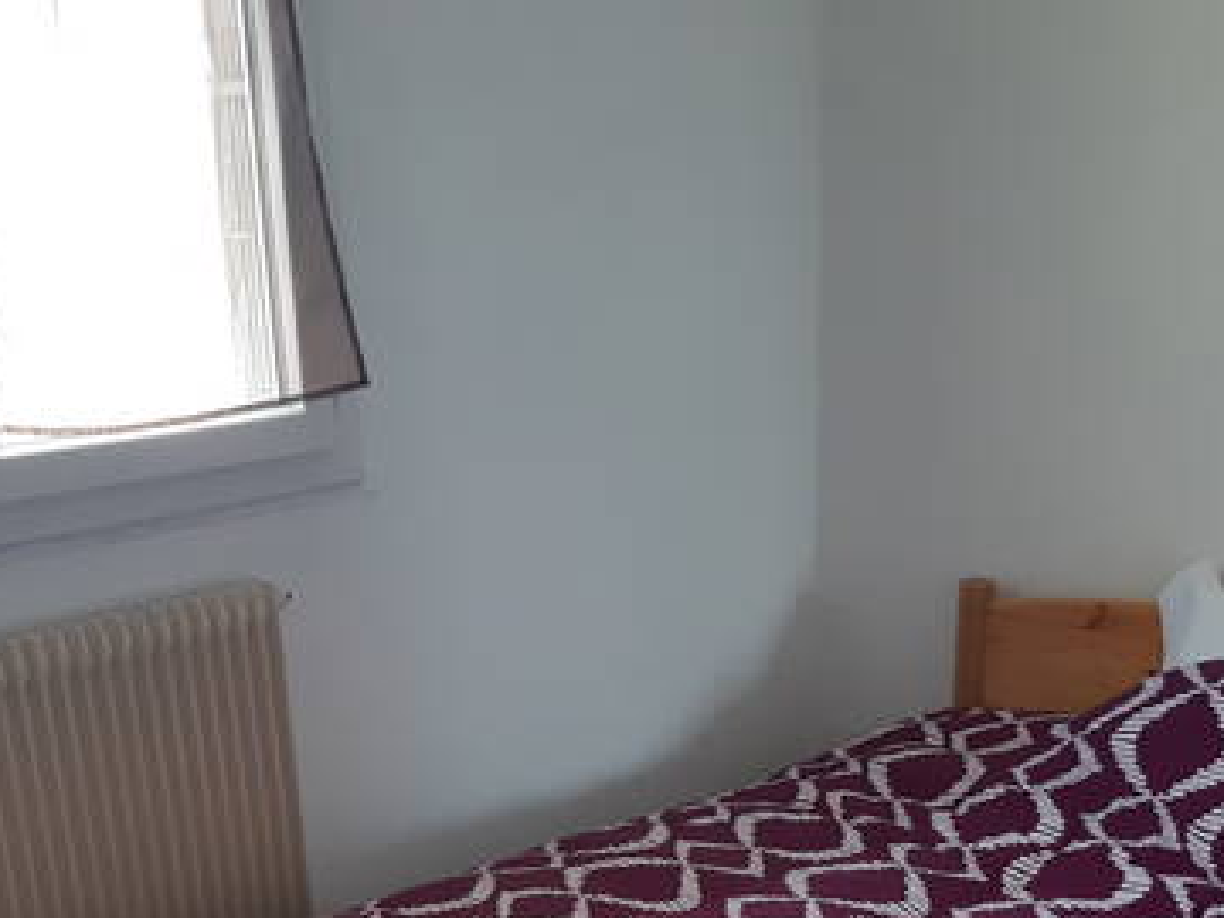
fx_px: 2015
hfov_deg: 33.8
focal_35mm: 57
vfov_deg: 24.2
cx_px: 670
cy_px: 979
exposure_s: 1/50
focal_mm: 3.93
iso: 160
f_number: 1.7
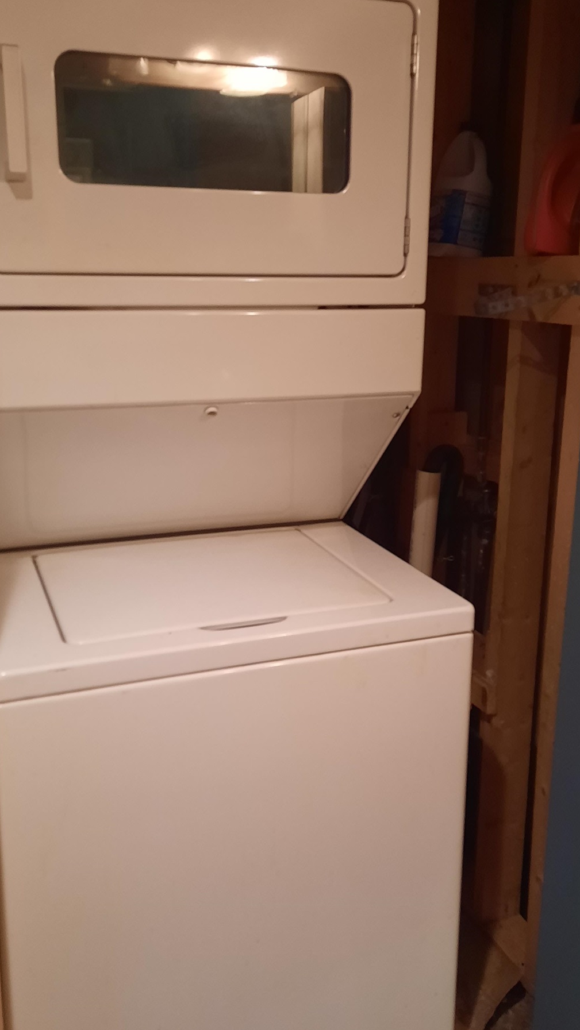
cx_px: 327
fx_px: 957
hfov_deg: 33.7
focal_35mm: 35
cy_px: 468
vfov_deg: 56.5
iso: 320
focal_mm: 4.6
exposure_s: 1/24
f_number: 2
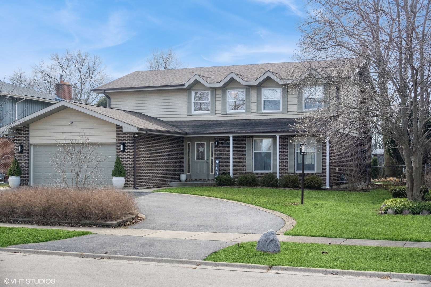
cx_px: 216
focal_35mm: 52
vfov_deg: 26.0
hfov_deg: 38.2
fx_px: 623
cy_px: 144
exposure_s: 1/640
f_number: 8
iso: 200
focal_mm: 52
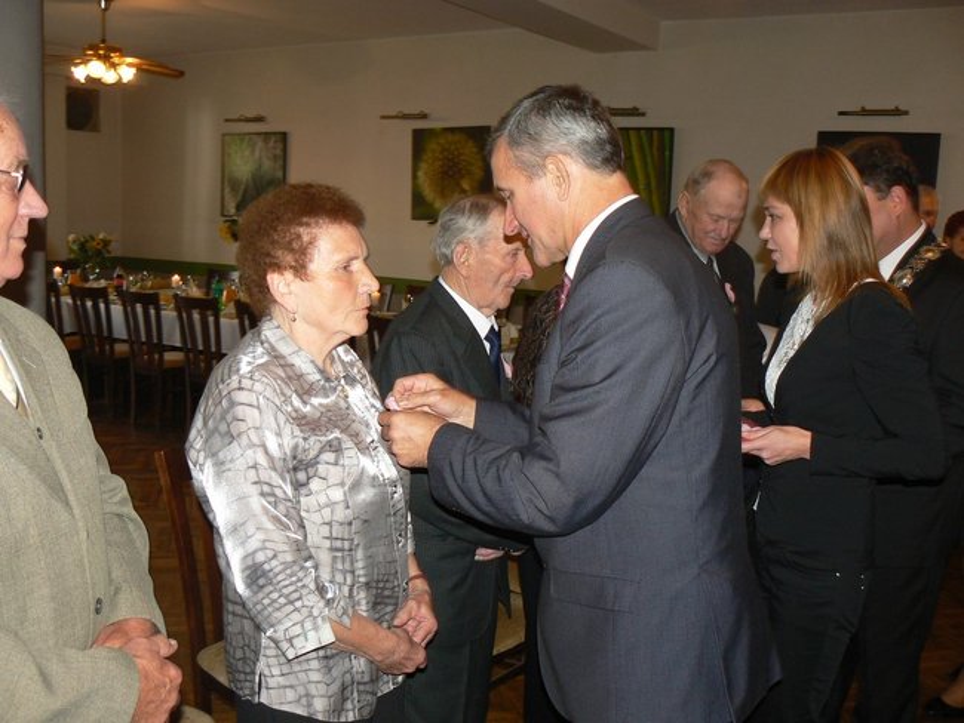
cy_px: 362
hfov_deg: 51.3
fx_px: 1003
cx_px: 482
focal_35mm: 36
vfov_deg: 39.7
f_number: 2.8
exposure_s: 1/30
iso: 100
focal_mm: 6
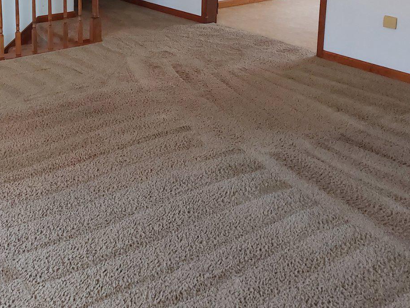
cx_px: 107
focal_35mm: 54
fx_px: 640
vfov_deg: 25.8
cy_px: 5
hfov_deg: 34.8
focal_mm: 5.23
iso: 320
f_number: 1.8
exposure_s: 1/120
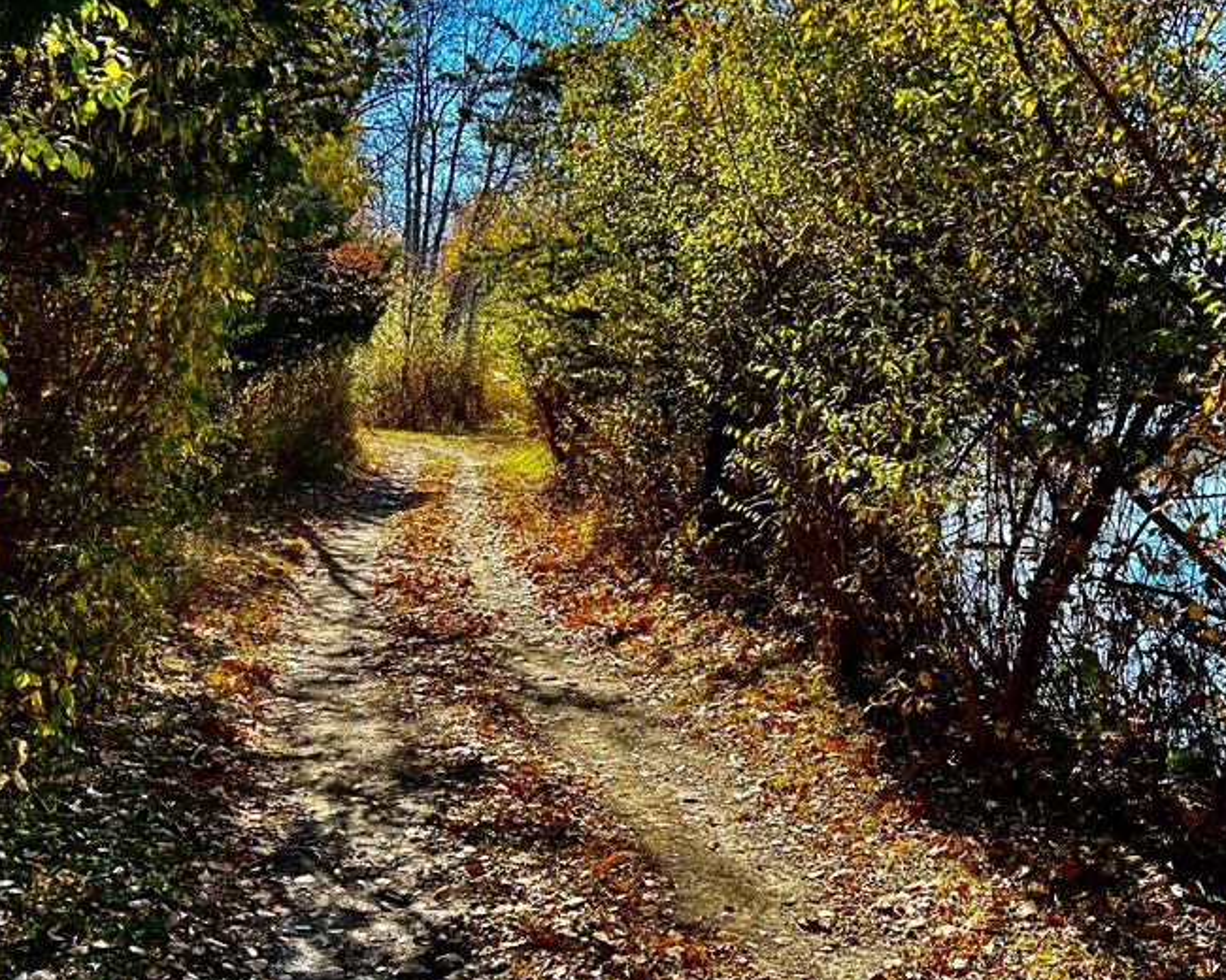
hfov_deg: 45.7
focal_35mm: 40
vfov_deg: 37.3
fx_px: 1451
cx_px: 675
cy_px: 464
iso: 50
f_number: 1.5
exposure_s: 1/873
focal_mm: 5.7
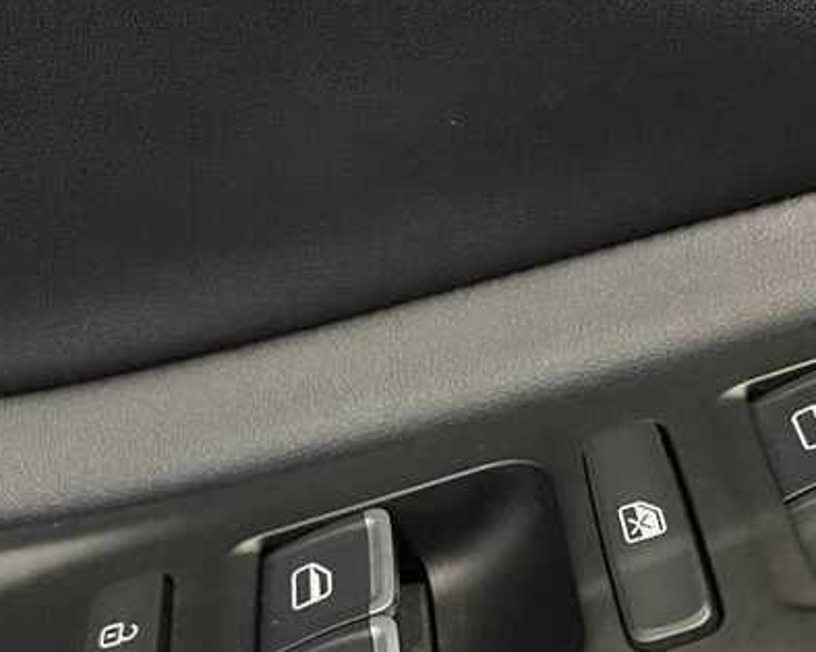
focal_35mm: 58
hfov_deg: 32.2
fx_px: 1400
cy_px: 576
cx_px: 538
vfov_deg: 25.5
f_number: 1.6
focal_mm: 4.2
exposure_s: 1/25
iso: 800
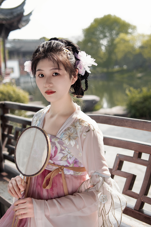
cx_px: 76
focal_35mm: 45
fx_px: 283
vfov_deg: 43.6
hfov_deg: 29.9
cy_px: 114
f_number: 2.2
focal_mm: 30
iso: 100
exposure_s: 1/800
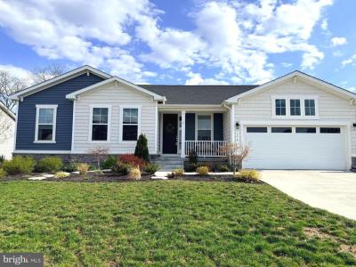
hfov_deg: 71.6
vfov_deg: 56.8
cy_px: 134
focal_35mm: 24
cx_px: 178
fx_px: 247
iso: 80
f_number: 1.78
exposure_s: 1/5714
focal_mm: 6.76
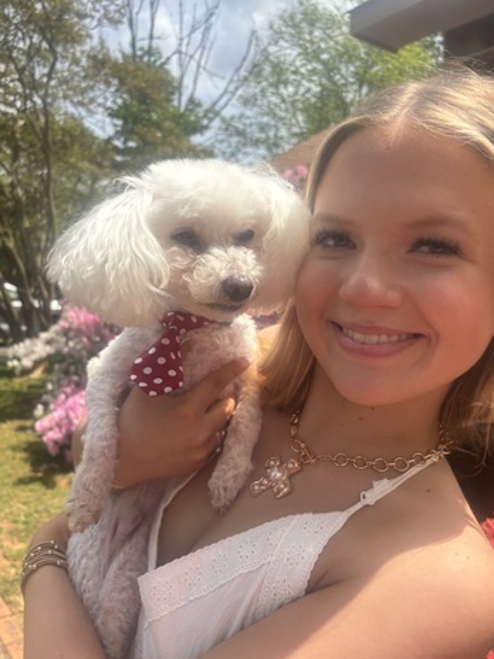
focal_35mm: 28
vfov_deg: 63.4
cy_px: 341
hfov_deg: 49.7
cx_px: 263
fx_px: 533
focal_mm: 5.96
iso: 50
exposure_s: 1/1499
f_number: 1.6
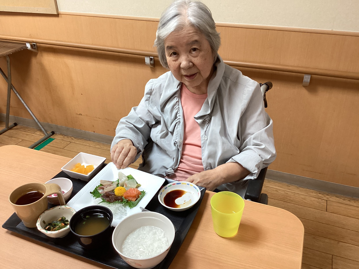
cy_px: 134
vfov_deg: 45.4
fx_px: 321
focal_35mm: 31
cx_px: 180
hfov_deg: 58.4
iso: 250
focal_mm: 3.3
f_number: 2.4
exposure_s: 1/60
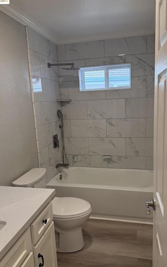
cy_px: 134
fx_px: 189
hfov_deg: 47.5
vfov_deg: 70.4
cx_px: 93
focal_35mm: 26
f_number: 1.78
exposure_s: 1/120
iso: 200
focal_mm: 6.76
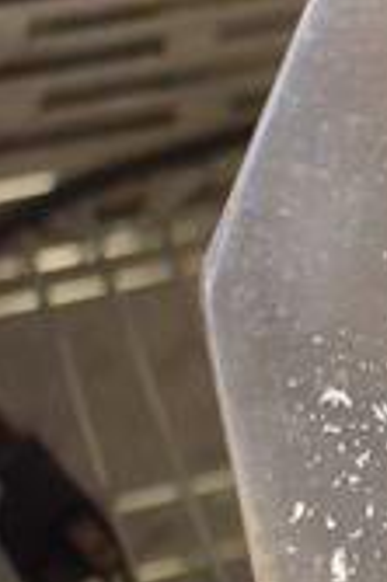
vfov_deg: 13.8
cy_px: 138
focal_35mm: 148
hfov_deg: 8.2
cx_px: 1056
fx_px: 2391
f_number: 3.5
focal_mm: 18
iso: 1400
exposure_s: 1/125
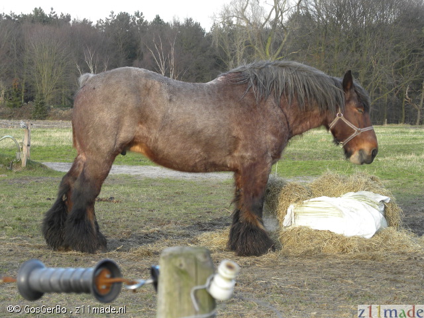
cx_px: 212
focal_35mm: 129
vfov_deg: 11.5
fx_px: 1580
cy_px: 159
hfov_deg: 15.3
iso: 93
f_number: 4.5
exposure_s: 1/75.8
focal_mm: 23
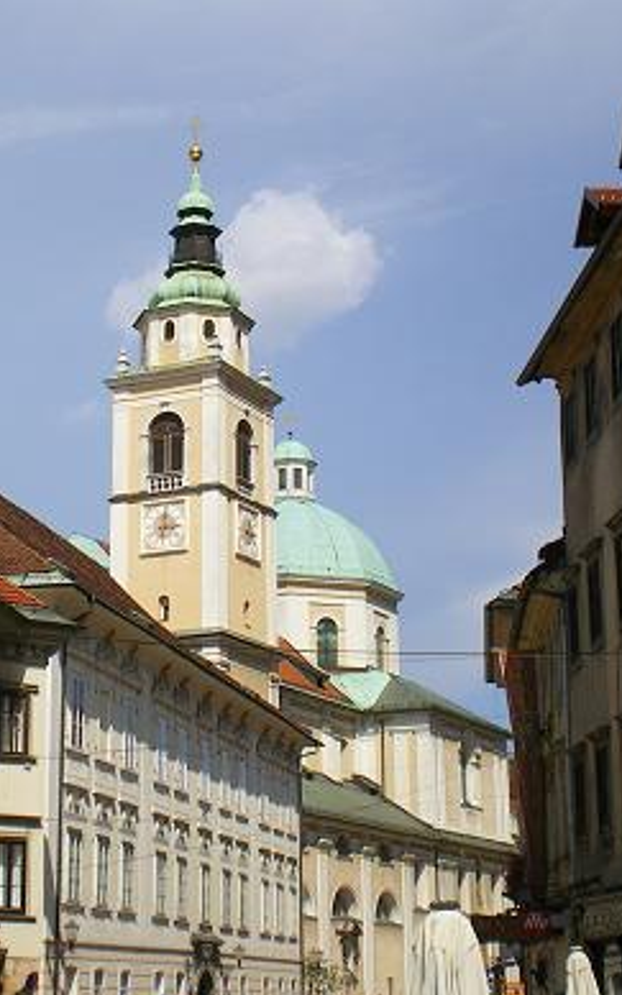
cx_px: 179
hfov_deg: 18.0
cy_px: 501
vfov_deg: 28.6
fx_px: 1954
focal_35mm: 72
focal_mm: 8.4
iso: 64
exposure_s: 1/400
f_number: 5.2
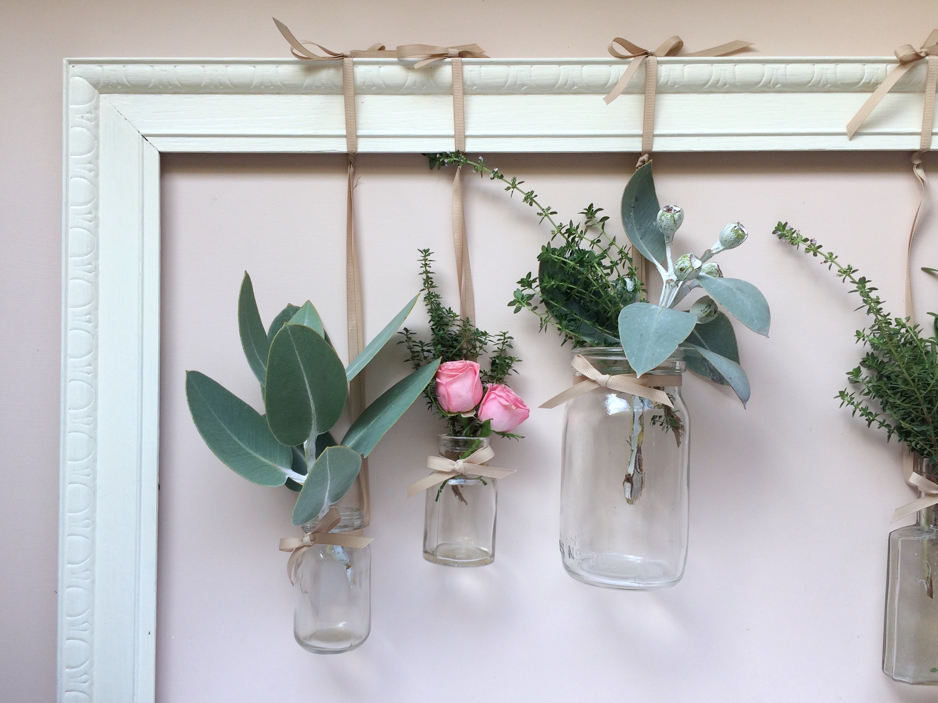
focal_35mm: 29
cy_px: 352
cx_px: 469
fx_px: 786
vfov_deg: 48.2
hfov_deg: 61.7
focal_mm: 4.15
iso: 32
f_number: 2.2
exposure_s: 1/100
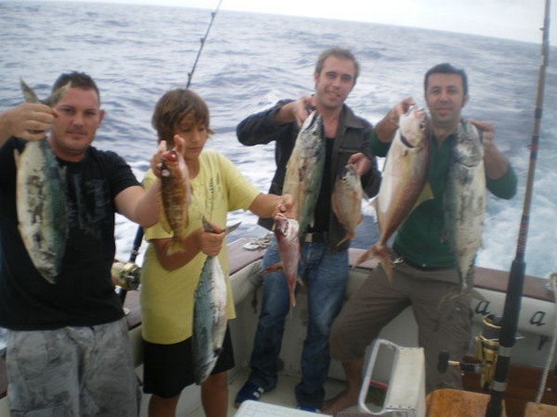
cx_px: 278
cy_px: 208
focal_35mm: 36
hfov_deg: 51.4
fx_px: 579
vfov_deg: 39.6
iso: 50
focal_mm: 6.3
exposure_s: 1/100
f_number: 3.1
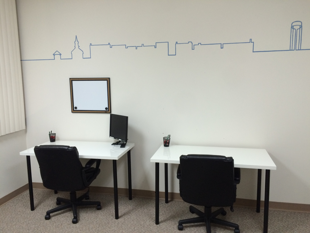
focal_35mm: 29
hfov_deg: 61.7
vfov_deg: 48.2
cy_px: 116
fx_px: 260
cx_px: 155
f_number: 2.2
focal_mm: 4.15
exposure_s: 1/30
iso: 40
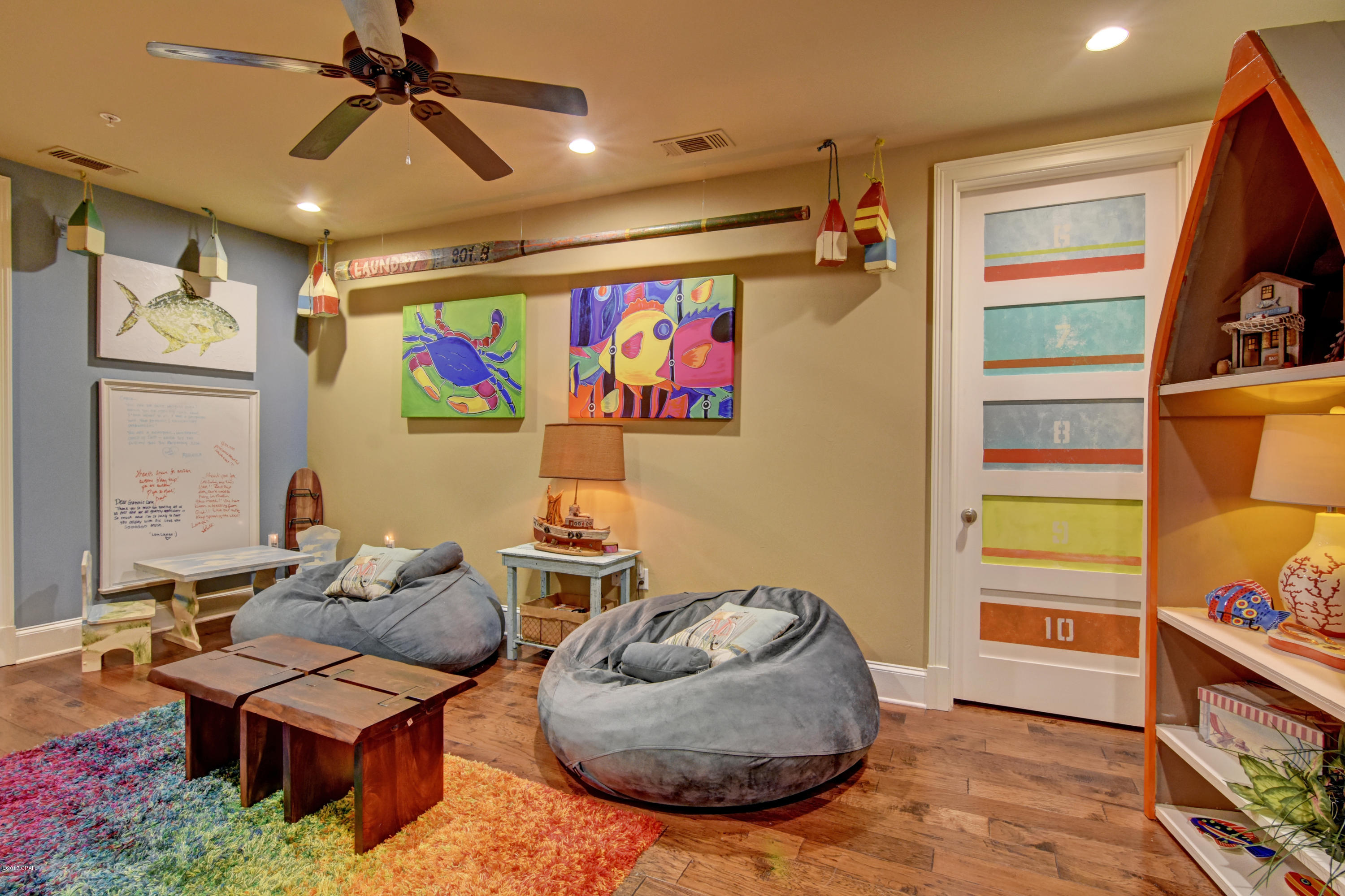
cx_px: 672
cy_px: 448
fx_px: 616
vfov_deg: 72.0
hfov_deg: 95.0
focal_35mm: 16
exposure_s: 1/8
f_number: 8
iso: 1800
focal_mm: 11
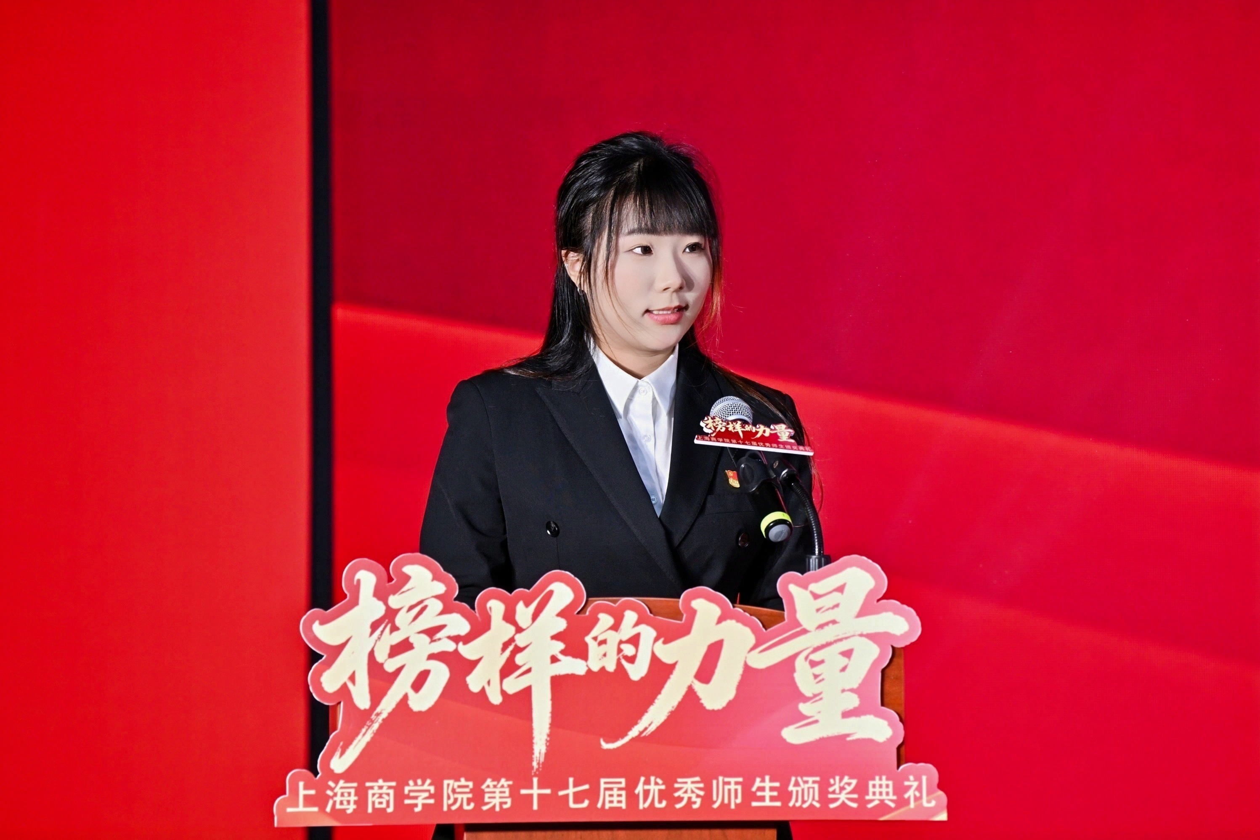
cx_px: 630
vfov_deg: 6.9
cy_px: 420
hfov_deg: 10.3
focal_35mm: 200
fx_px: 7000
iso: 400
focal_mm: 200
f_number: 4.5
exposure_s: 1/250
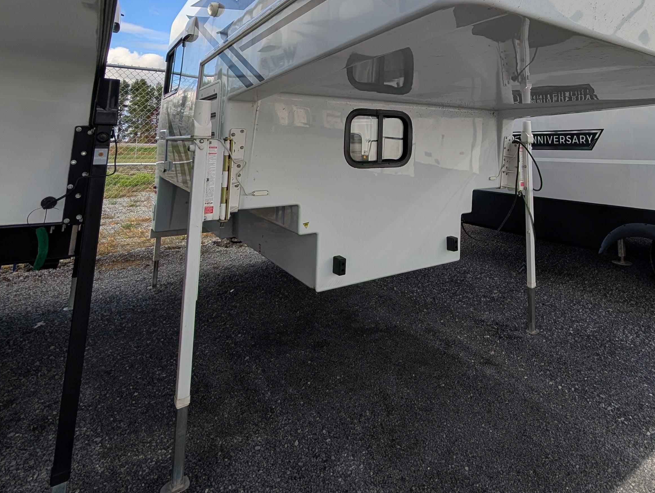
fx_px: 398
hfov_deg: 77.1
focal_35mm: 21
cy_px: 88
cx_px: 421
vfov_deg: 58.0
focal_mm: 2.02
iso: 55
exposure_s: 1/2439
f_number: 1.7
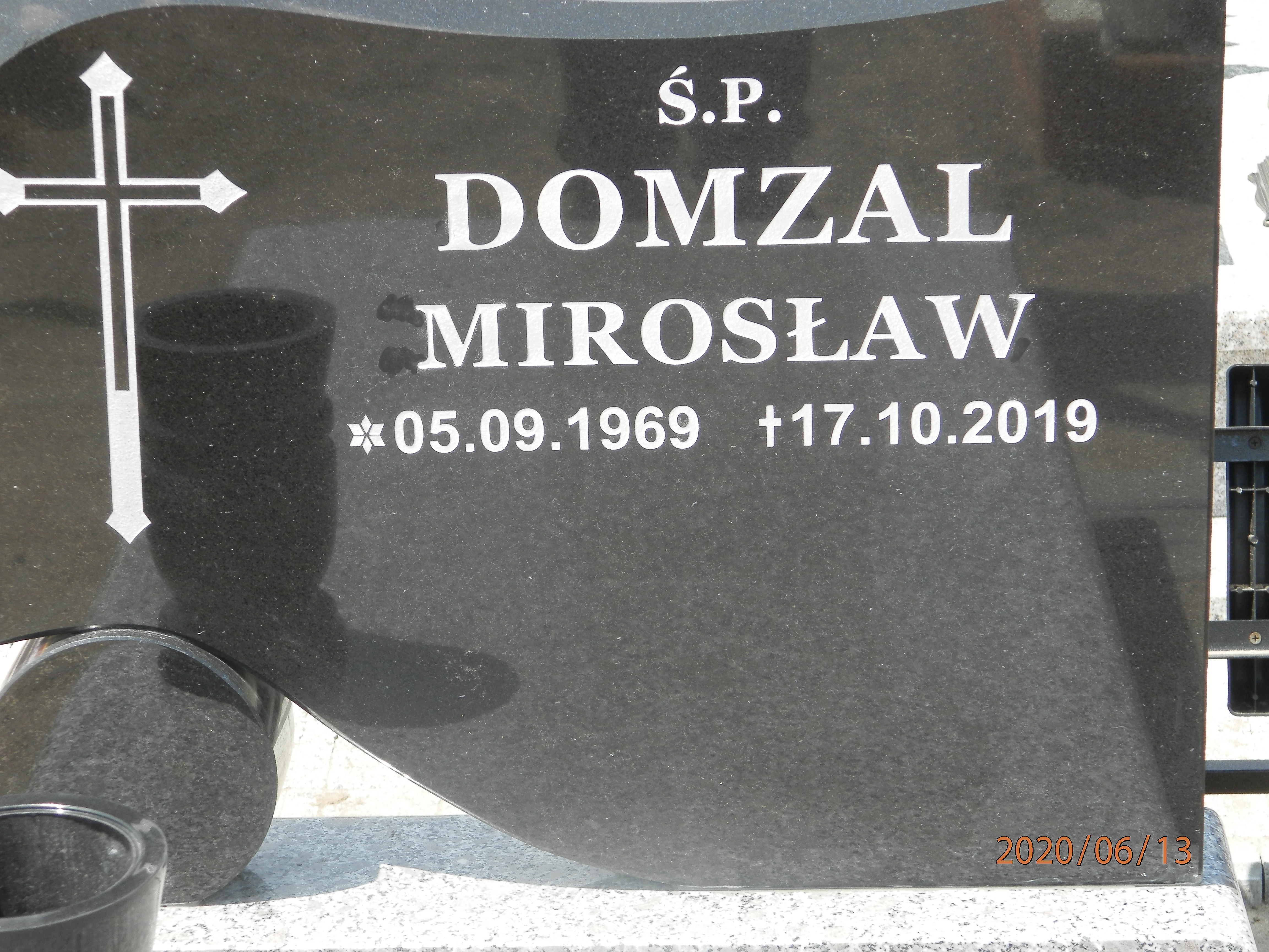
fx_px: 3886
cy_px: 476
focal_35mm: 106
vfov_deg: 14.0
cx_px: 634
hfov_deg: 18.5
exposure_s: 1/200
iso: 80
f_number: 4.5
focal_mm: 19
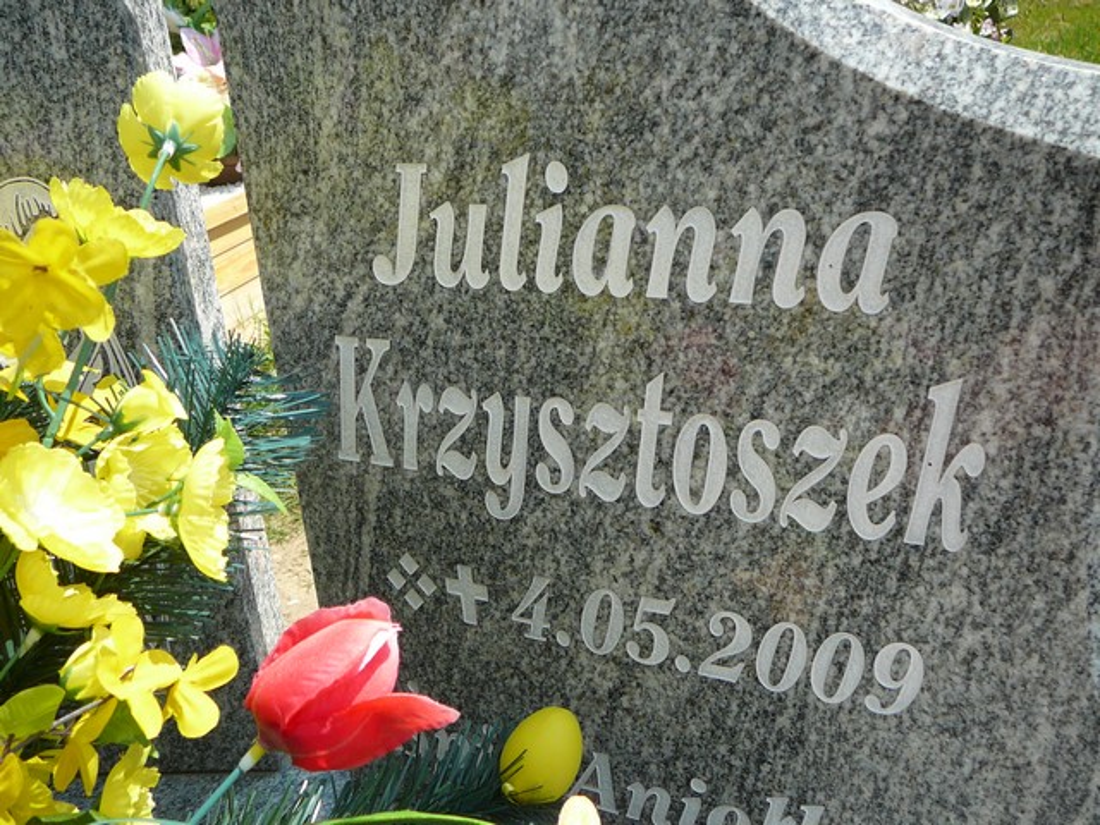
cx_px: 550
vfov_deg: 40.7
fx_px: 1112
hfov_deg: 52.6
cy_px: 412
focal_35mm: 35
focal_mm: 5.2
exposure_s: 1/800
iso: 80
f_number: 2.8
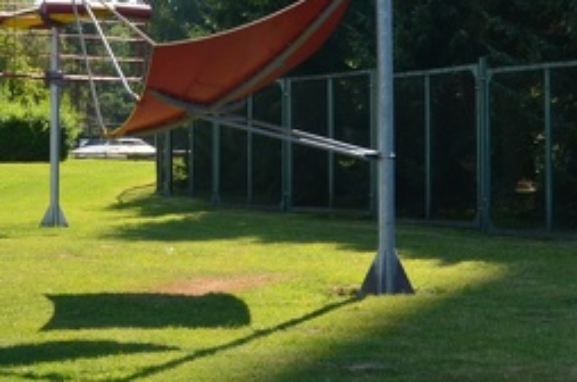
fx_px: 1711
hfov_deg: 19.1
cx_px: 173
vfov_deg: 12.4
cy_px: -106
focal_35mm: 107
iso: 200
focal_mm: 18
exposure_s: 1/125
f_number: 11
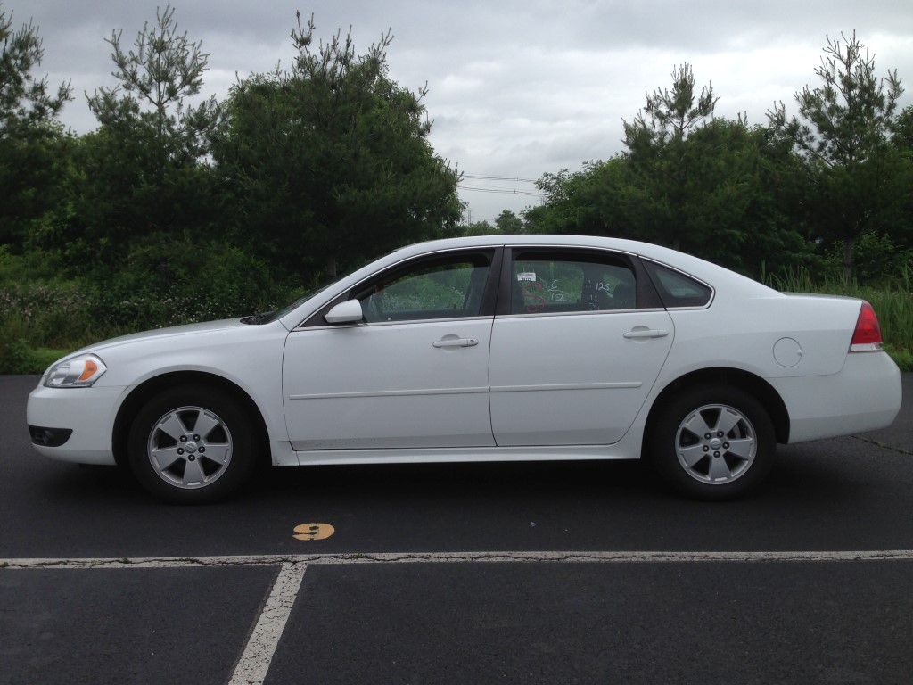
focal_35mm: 33
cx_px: 456
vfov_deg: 42.9
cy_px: 342
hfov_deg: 55.4
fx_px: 870
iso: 50
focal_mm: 4.12
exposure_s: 1/968
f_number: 2.4
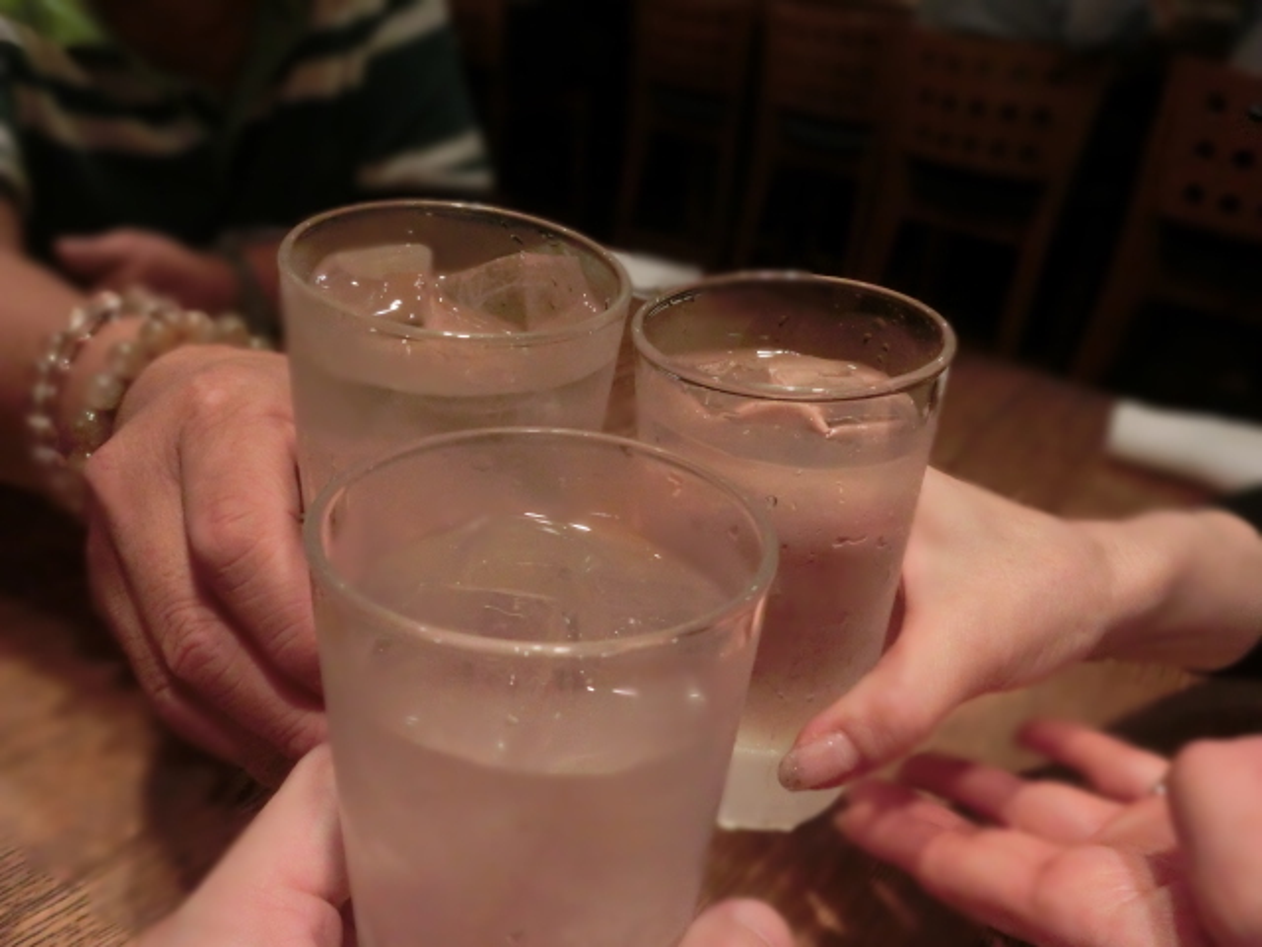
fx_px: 875
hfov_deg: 71.6
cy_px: 474
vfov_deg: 56.8
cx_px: 631
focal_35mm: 24
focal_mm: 4.24
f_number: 3
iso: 800
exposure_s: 1/125
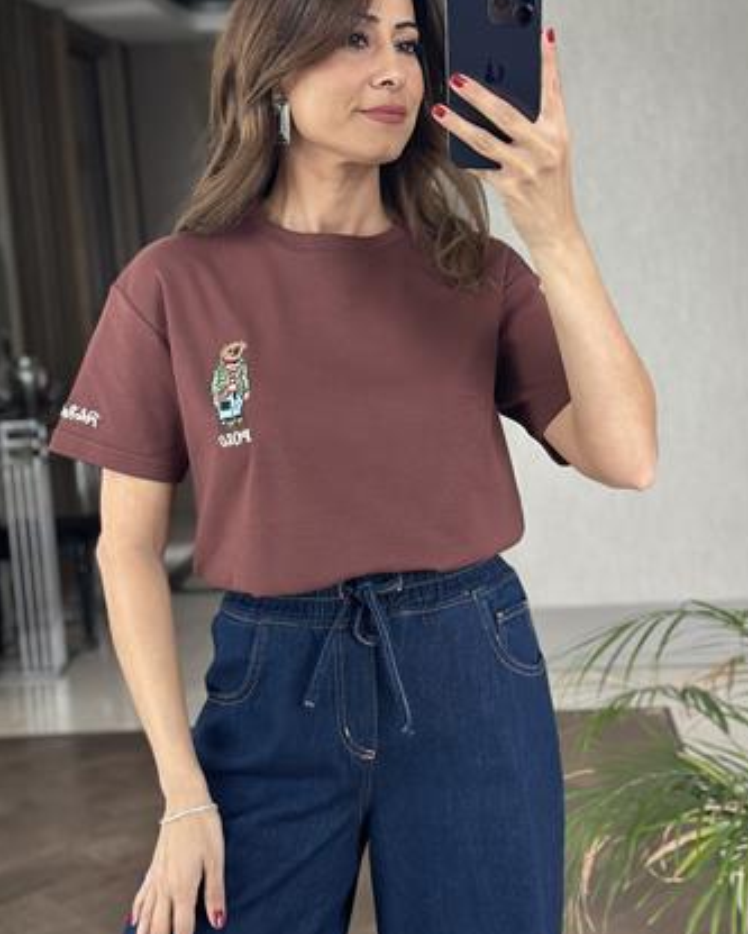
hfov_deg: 26.7
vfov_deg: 33.0
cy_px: 422
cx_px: 382
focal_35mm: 57
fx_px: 1577
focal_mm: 6.86
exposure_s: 1/60
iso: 320
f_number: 1.78
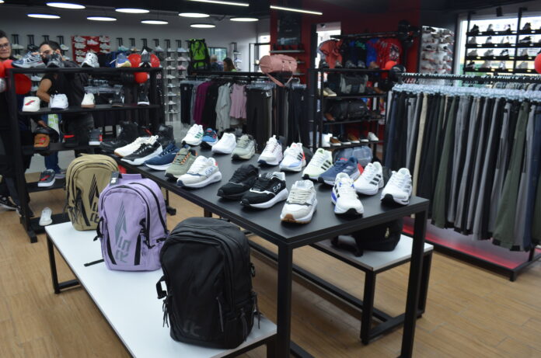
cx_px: 270
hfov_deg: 62.0
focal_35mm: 30
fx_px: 450
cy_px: 179
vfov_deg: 43.4
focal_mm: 20
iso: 360
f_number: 5.6
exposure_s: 1/125
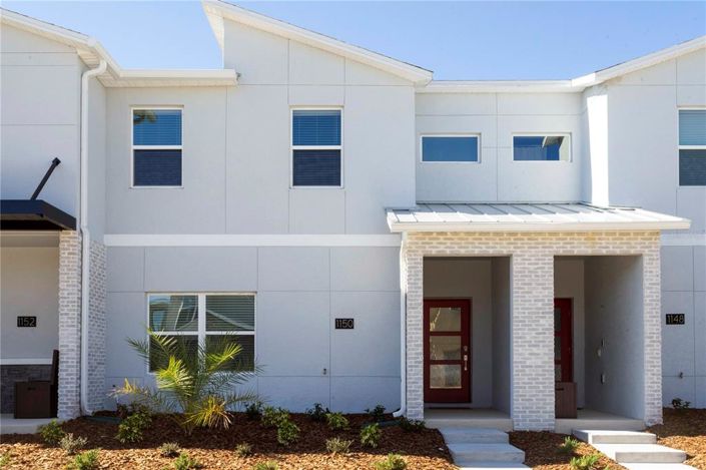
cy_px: 235
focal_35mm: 35
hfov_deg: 54.5
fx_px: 686
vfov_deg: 37.8
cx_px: 353
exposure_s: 1/160
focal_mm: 35
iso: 1000
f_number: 22
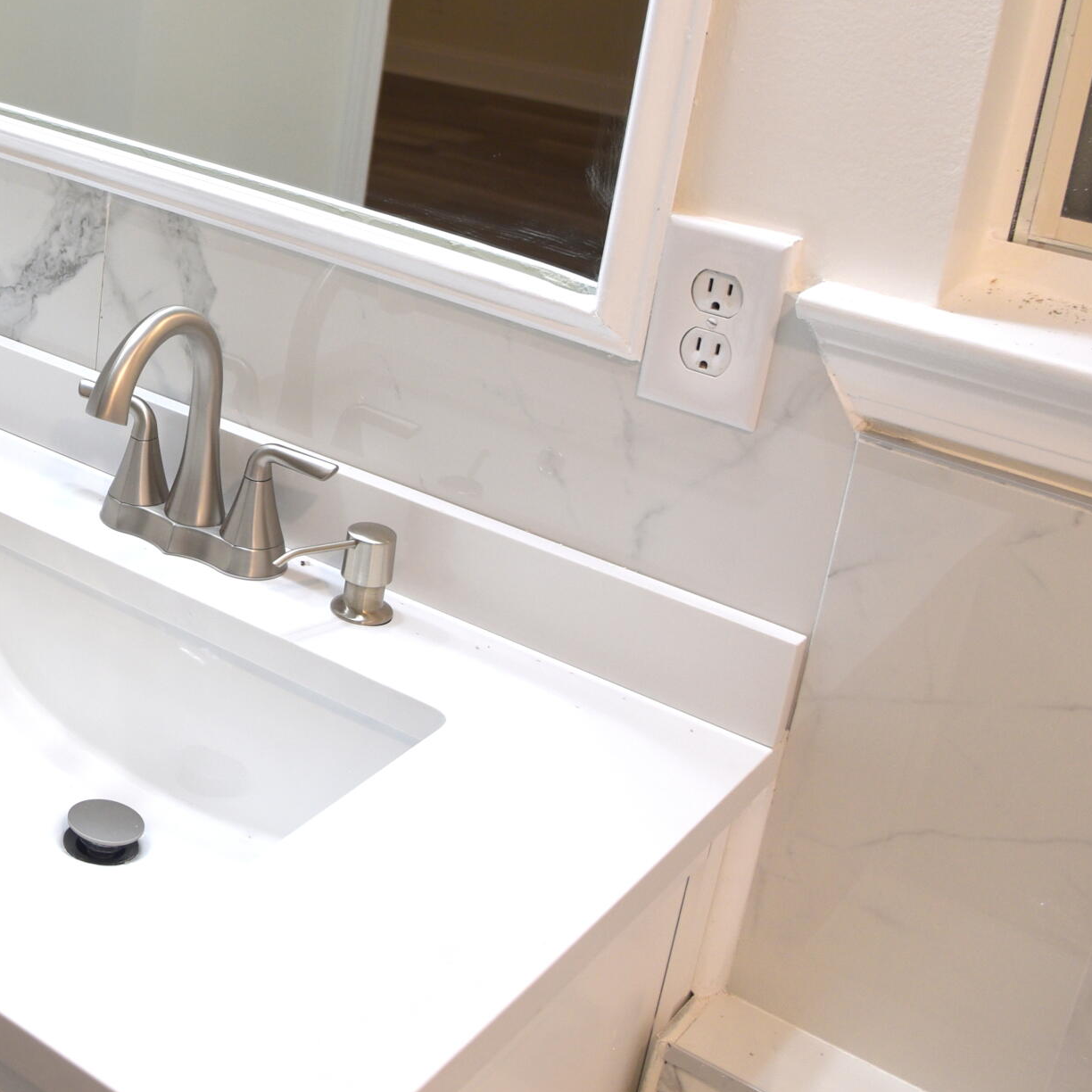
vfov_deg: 33.6
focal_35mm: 50
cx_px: -93
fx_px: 1785
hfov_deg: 30.6
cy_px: 325
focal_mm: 24
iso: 400
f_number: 4.8
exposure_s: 1/90
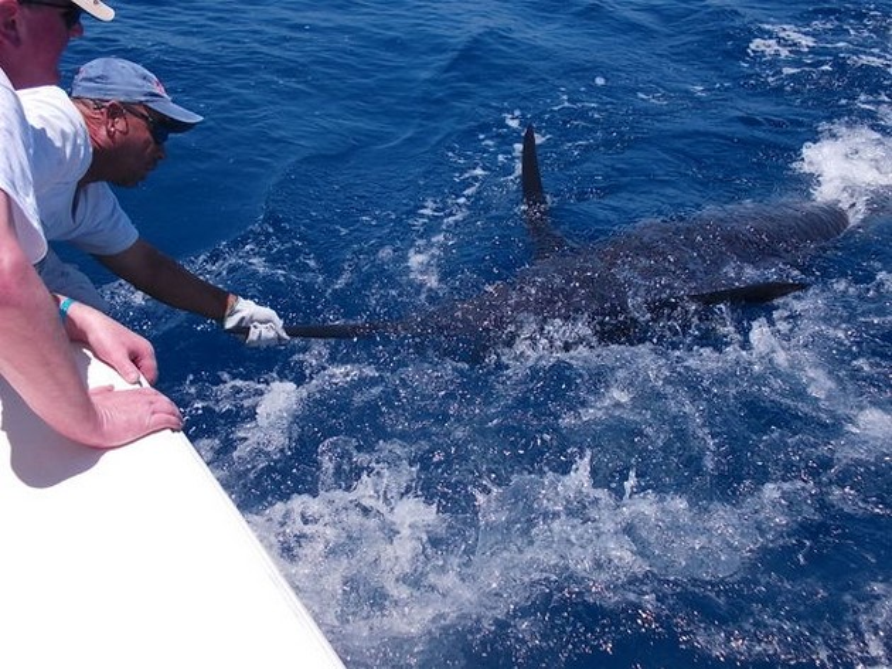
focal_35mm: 38
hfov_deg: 49.0
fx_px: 979
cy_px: 334
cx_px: 446
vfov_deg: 37.7
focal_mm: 5.3
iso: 80
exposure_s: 1/1250
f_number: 3.1
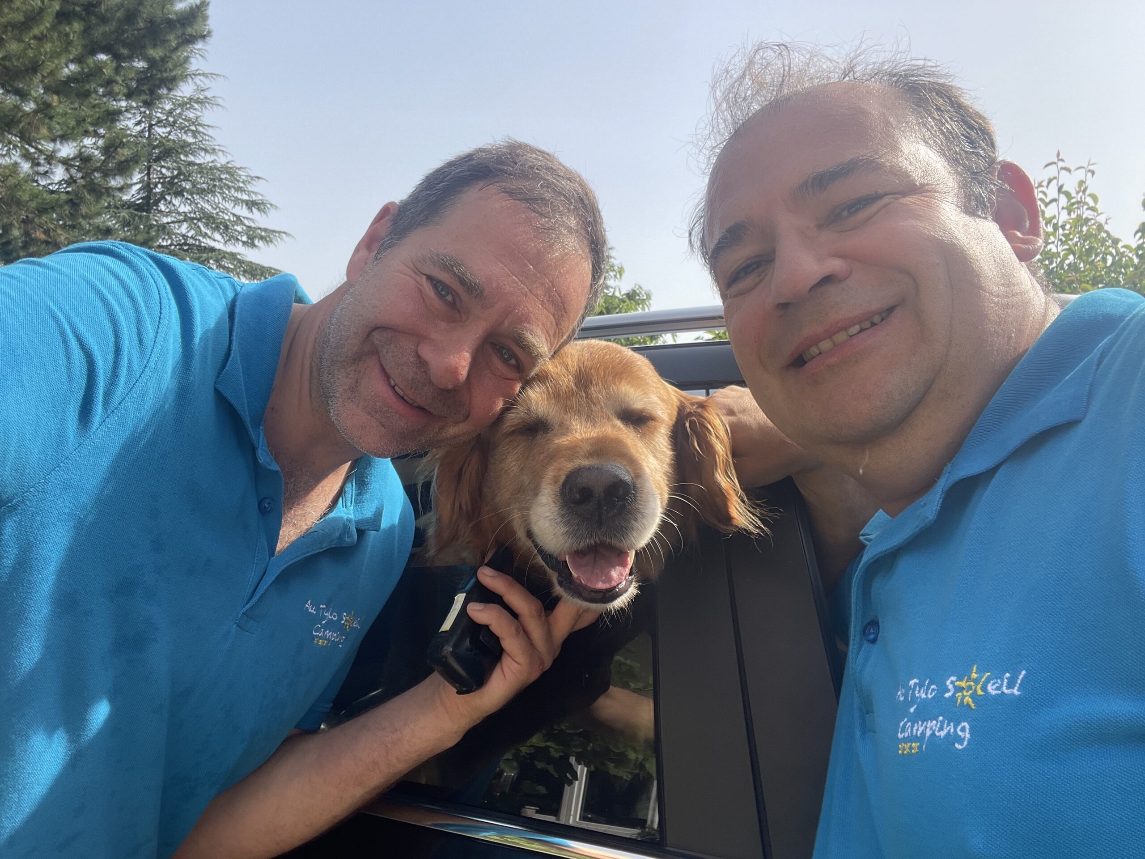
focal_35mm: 23
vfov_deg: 58.9
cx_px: 572
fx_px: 761
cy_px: 430
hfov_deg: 73.9
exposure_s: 1/342
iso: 25
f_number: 2.2
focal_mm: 2.71
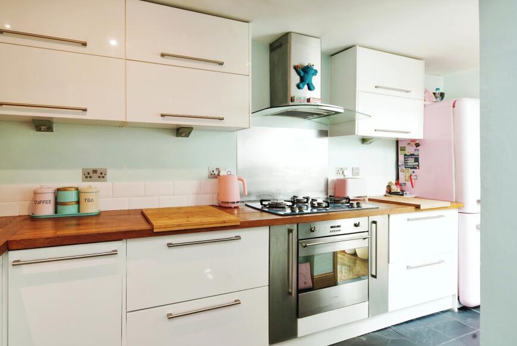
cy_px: 193
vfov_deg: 61.8
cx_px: 229
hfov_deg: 83.6
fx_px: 287
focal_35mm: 20
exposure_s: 1/10
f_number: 10
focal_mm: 17
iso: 640
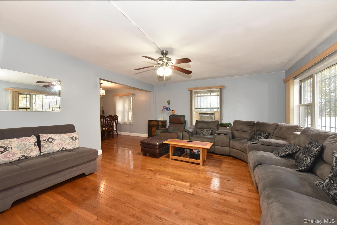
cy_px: 112
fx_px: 131
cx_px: 168
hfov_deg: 104.2
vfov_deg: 81.2
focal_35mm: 14
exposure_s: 1/20
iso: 1600
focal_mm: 14
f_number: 8
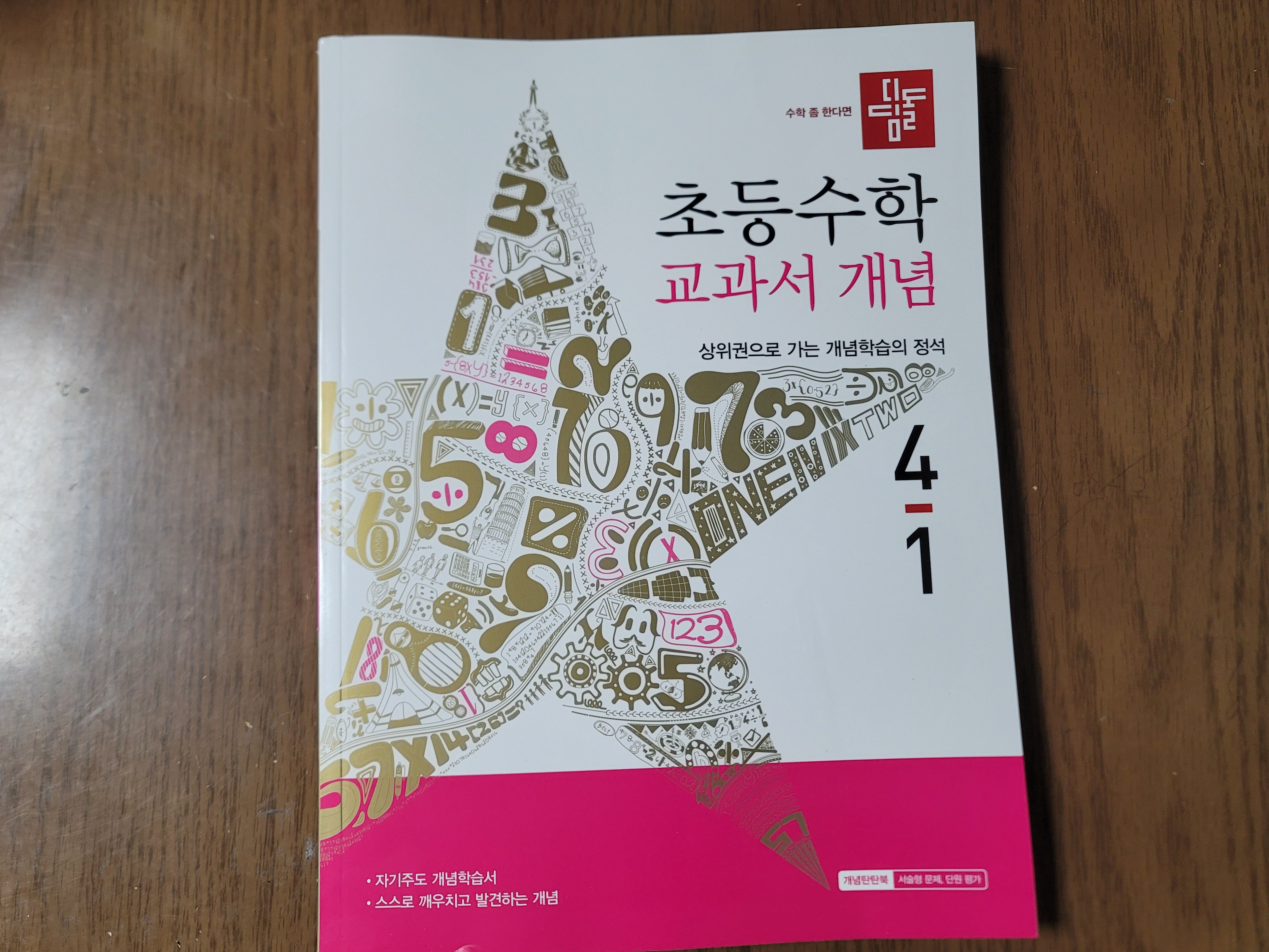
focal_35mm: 26
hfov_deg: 67.3
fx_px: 953
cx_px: 627
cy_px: 478
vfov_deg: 53.1
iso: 200
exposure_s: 1/120
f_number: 1.8
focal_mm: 7
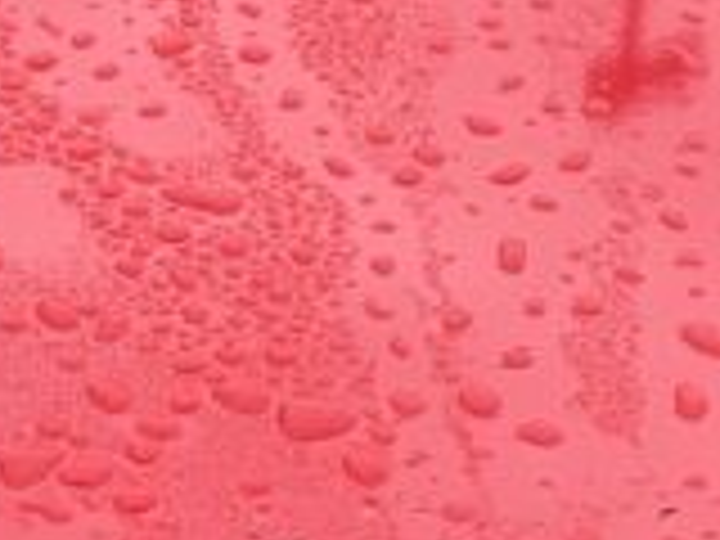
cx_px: 292
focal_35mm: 186
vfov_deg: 7.9
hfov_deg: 10.6
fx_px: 3869
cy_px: -18
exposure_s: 1/122
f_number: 1.8
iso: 16
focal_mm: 3
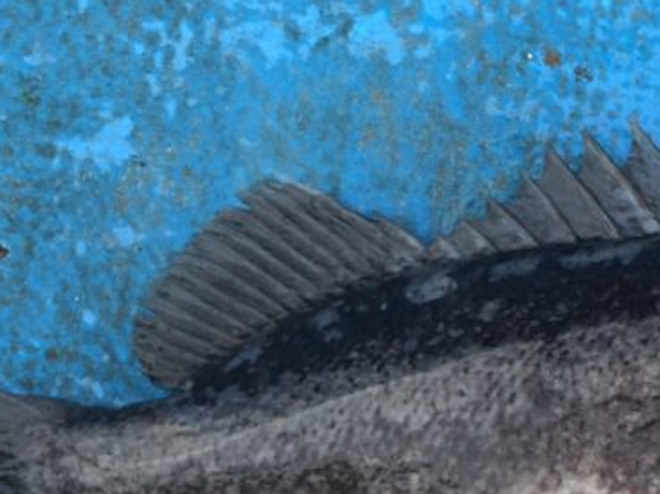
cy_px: 456
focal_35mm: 81
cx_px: 588
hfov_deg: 23.5
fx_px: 1544
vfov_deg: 17.9
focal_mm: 4.15
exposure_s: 1/376
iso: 32
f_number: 2.2
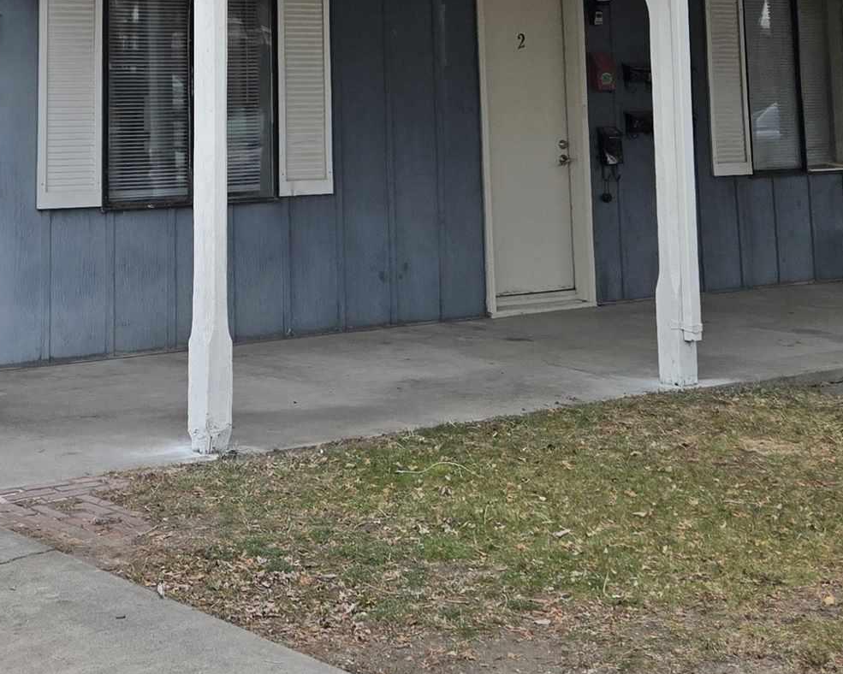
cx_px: 219
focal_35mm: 70
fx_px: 1746
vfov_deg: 20.6
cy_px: -98
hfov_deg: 26.8
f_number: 1.8
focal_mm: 5.4
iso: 80
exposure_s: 1/1700
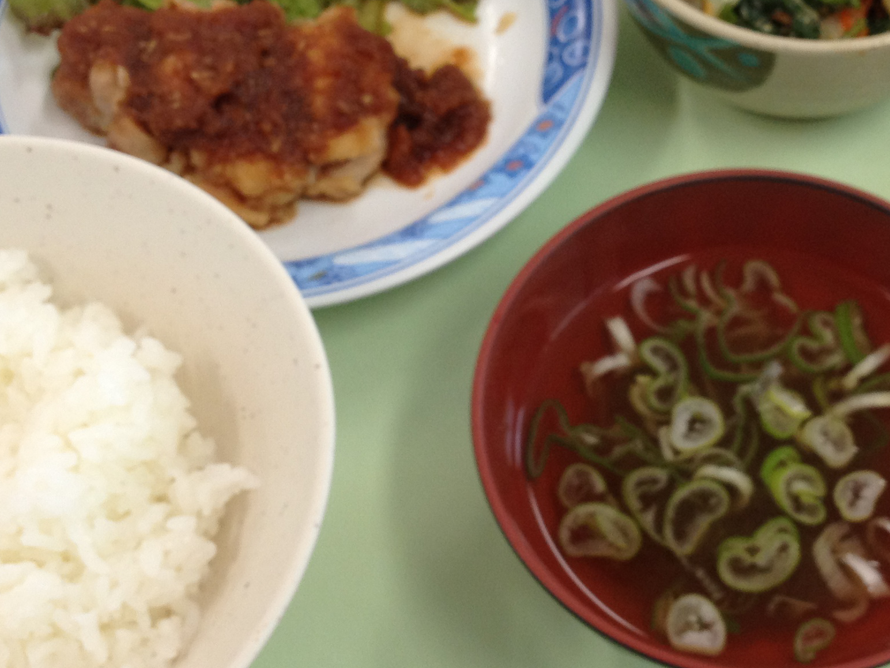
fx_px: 1903
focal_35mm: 74
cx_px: 574
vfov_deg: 19.9
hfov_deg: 26.2
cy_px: 246
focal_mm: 4.28
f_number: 2.4
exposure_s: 1/40
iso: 64
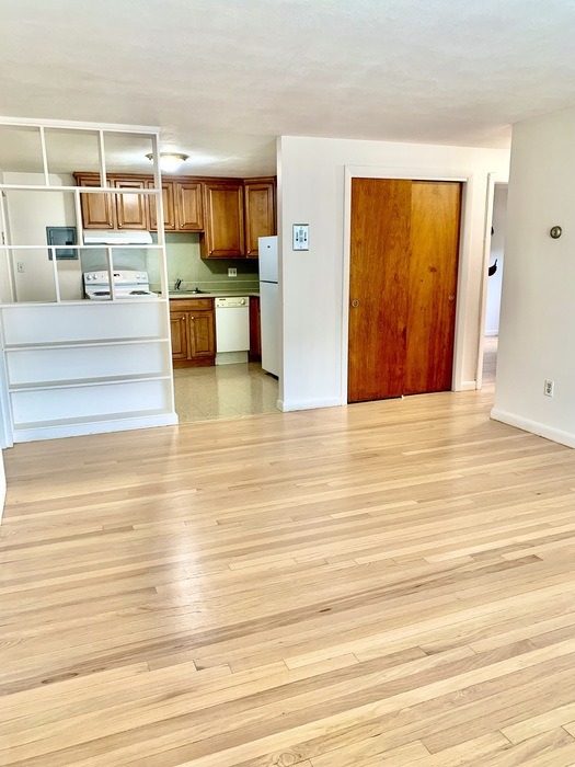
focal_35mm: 26
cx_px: 288
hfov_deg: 53.1
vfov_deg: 67.3
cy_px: 384
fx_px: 576
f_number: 1.8
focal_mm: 4.25
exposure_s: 1/65
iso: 100
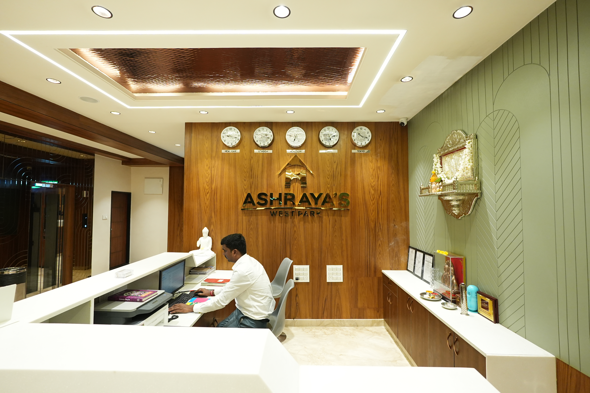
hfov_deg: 96.7
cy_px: 196
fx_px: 262
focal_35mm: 16
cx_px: 295
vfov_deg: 73.7
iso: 1000
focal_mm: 11
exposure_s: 1/200
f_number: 2.5
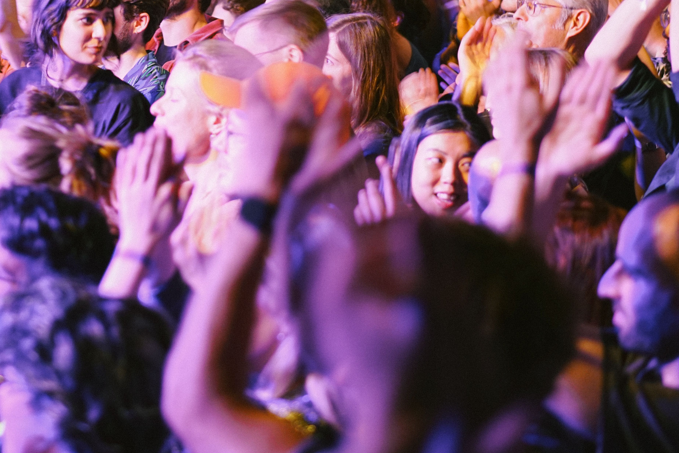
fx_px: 2226
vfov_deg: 11.5
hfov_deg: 17.2
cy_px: 14
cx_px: 169
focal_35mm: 118
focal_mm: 55
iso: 1000
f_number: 2
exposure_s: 1/15
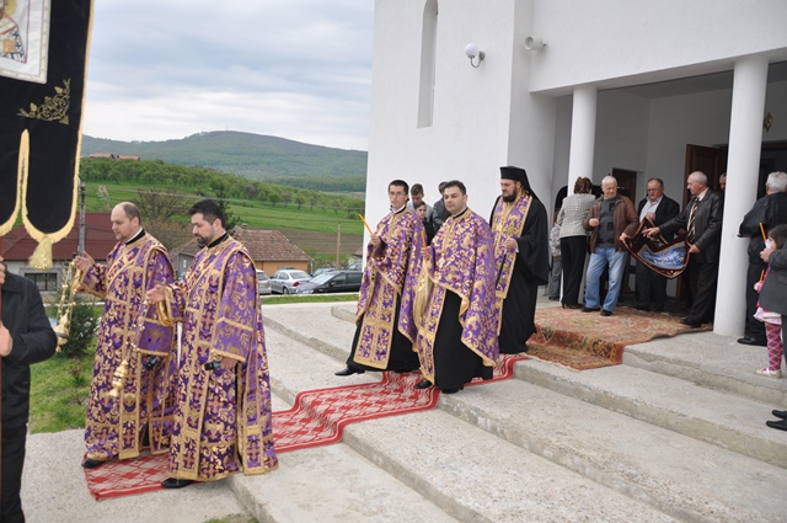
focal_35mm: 27
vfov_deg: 47.8
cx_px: 394
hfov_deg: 67.4
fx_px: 589
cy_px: 262
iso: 400
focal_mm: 18
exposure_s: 1/200
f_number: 3.5
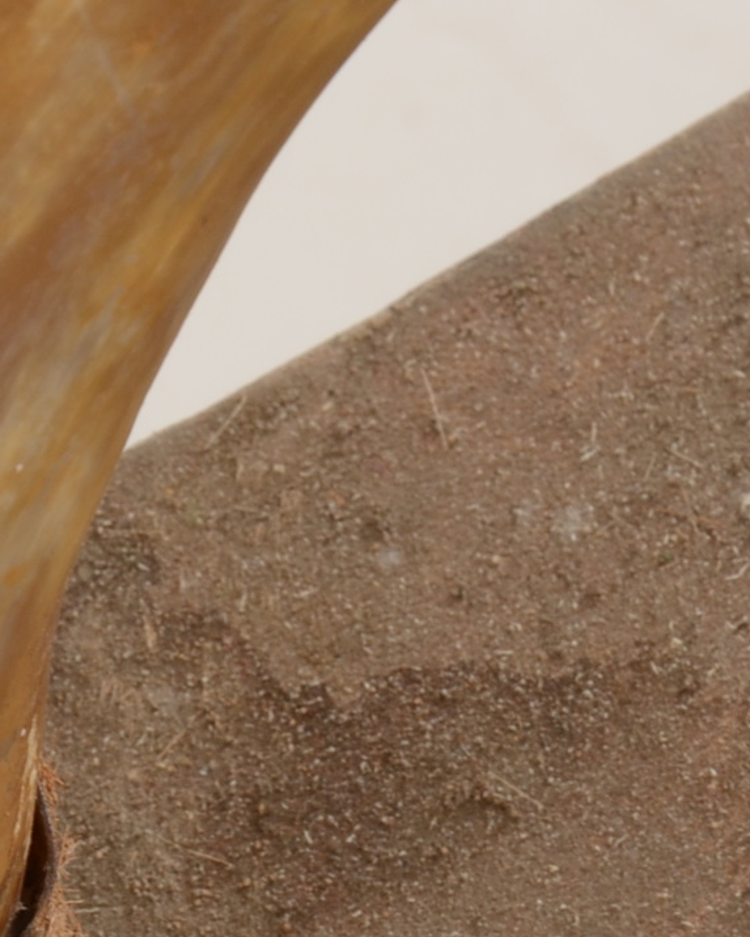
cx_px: -102
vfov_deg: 3.8
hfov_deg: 3.0
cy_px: 741
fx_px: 14081
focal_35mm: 508
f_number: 16
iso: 160
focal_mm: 105
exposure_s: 1/125
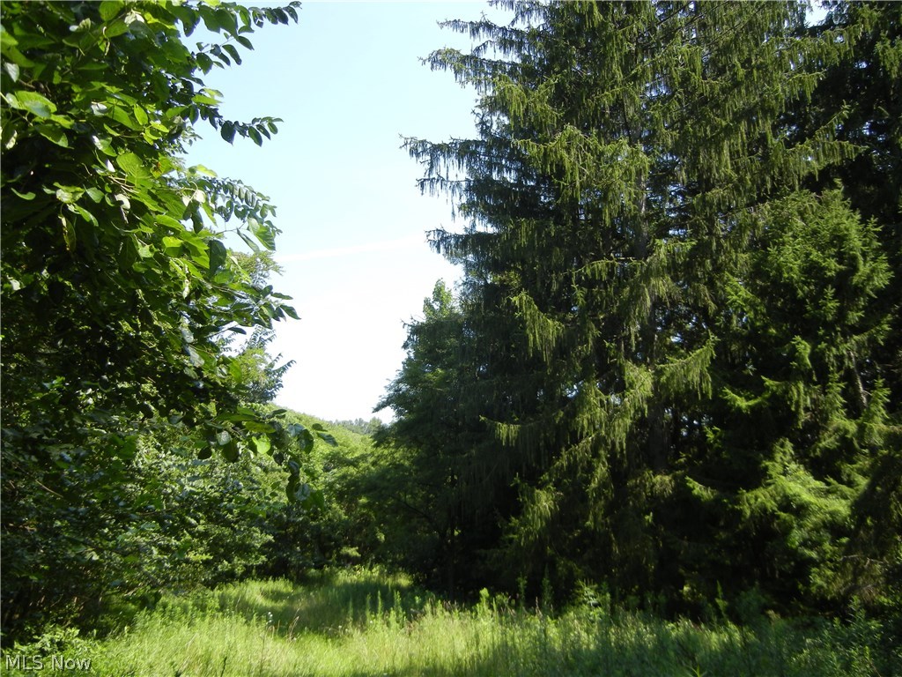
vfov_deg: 46.8
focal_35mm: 30
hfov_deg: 60.0
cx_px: 451
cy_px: 338
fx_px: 782
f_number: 3.5
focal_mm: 5.4
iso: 160
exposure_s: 1/422
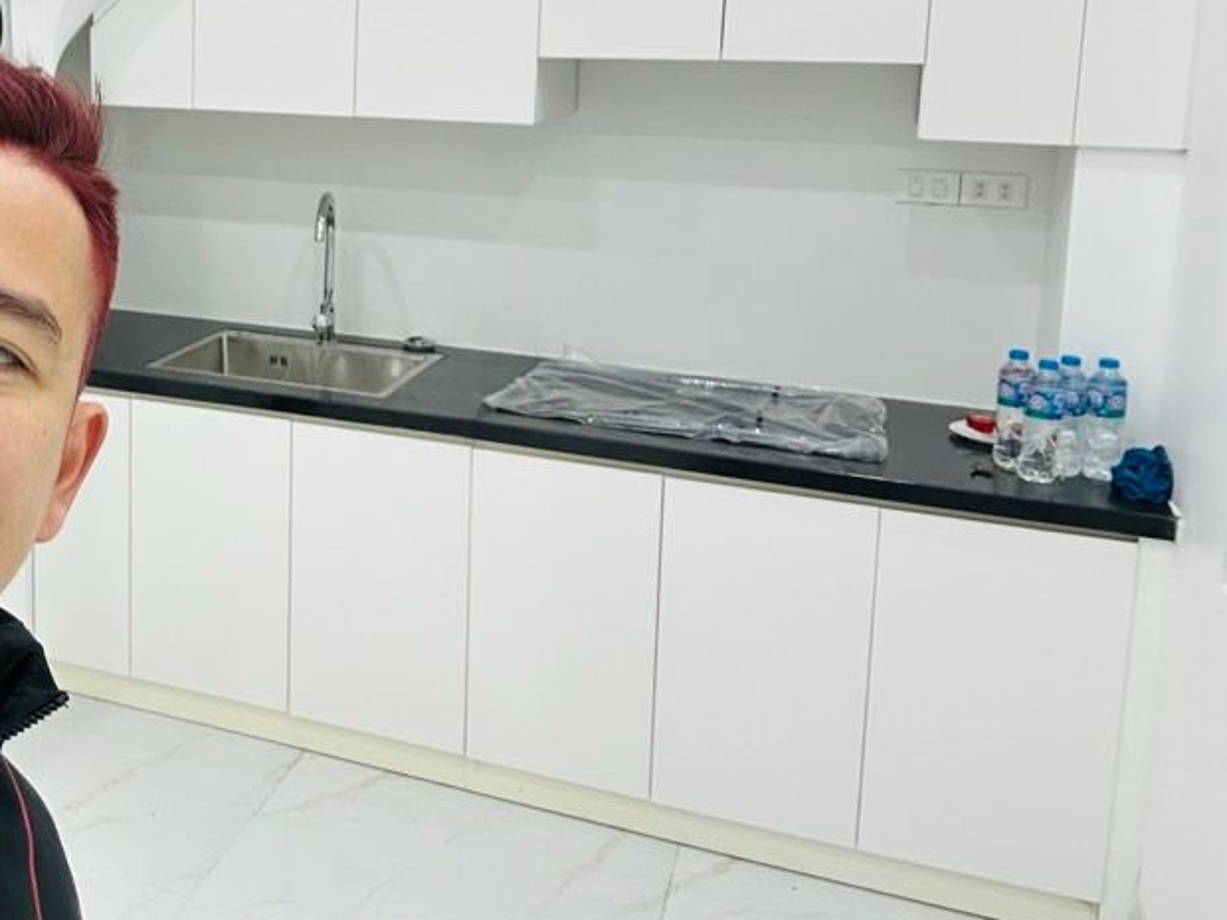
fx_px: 1347
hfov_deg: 46.7
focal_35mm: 38
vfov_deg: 36.7
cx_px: 265
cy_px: 218
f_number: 1.9
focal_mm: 2.69
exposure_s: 1/50
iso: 64
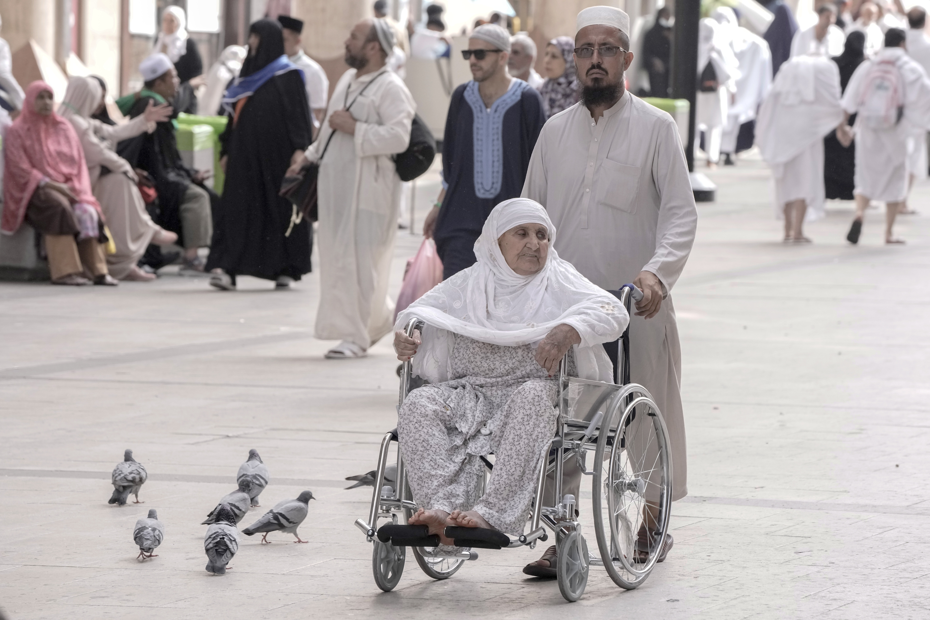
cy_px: 310
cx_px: 465
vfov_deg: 6.2
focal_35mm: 221
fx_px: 5709
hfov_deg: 9.3
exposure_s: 1/400
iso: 2000
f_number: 9
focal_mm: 221
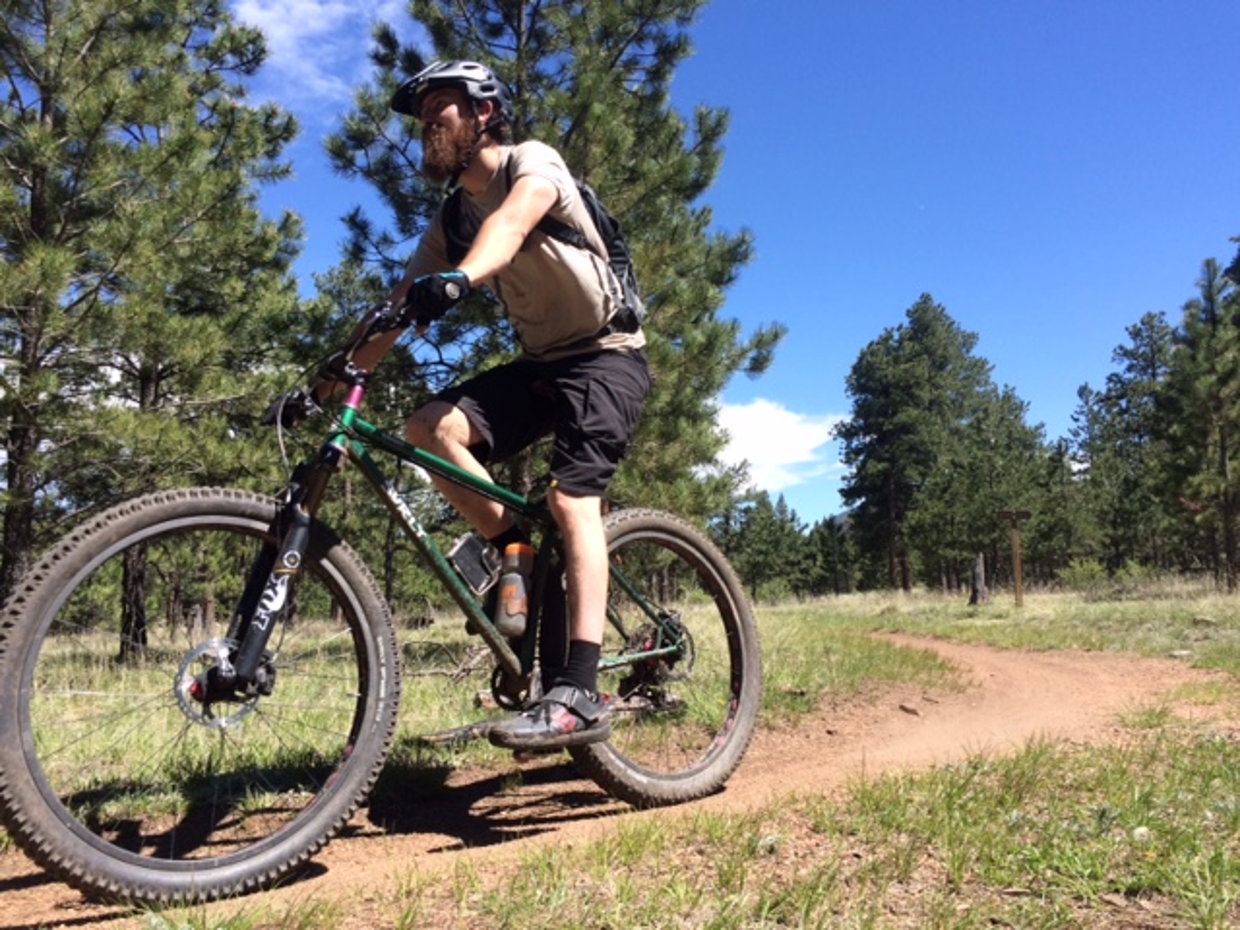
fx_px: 1039
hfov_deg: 61.7
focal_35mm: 29
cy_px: 465
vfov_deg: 48.2
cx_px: 620
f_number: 2.2
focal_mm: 4.15
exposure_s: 1/1140
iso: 32
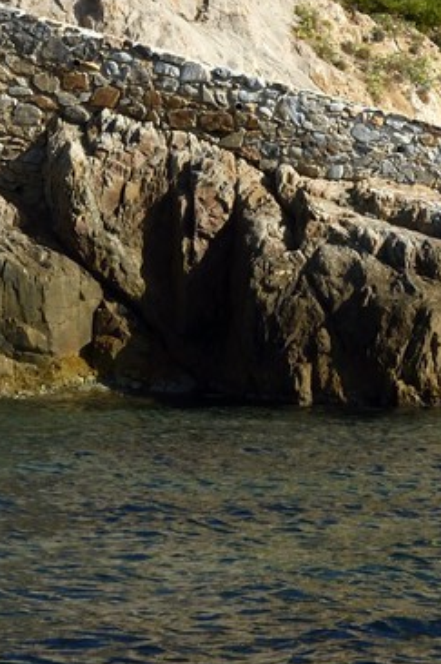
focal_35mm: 210
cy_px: -566
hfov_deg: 6.5
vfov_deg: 9.3
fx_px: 3869
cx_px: 453
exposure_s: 1/250
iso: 200
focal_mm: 48
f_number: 11
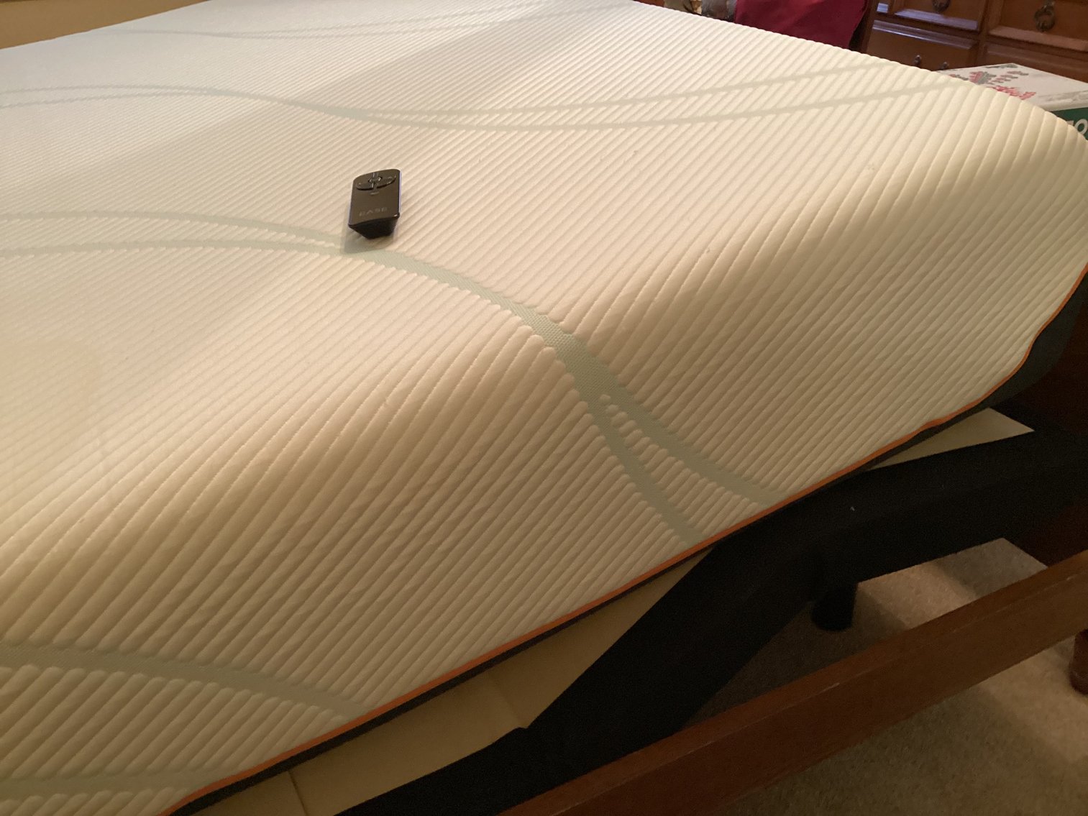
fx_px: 974
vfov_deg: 45.4
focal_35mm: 31
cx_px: 544
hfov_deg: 58.3
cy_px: 408
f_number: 2.4
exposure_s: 1/60
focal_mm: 3.3
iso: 320
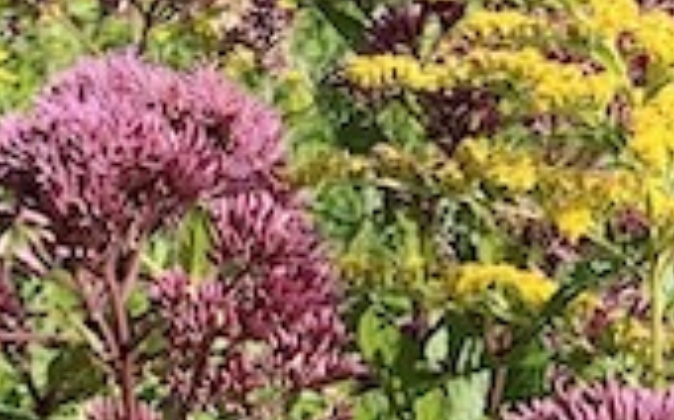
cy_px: 543
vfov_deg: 4.0
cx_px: -266
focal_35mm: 324
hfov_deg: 6.4
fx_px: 5948
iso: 16
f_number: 2.4
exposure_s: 1/480
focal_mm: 6
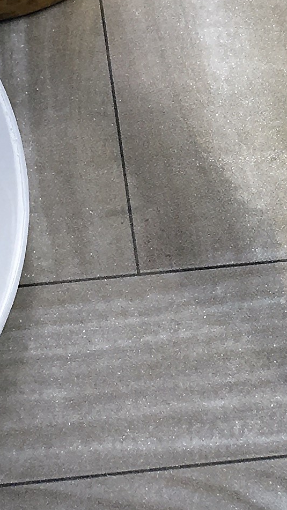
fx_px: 1813
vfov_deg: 16.0
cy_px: 181
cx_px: 91
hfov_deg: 9.0
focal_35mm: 134
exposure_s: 1/962
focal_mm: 4.15
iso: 25
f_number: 2.2
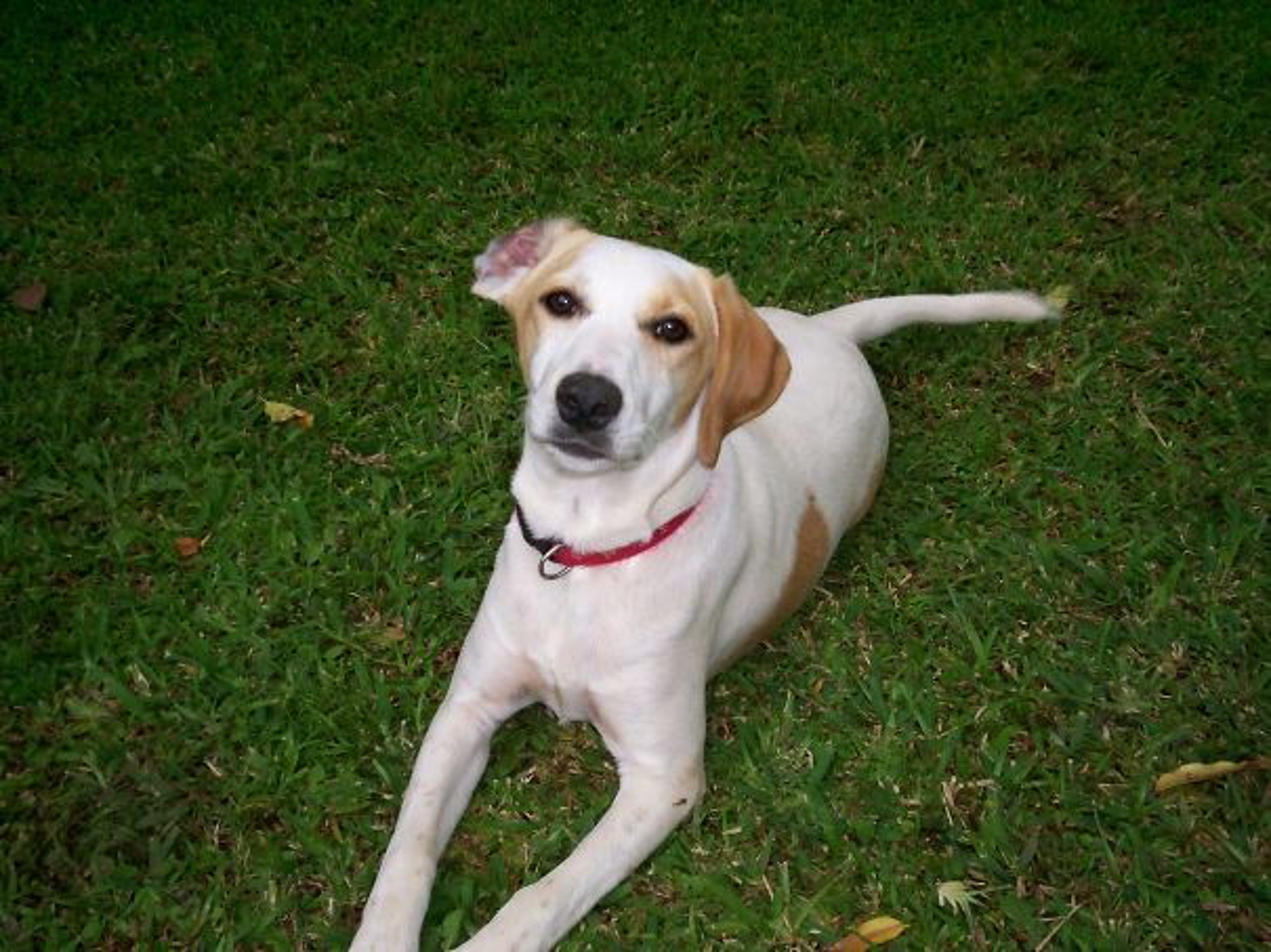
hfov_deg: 51.4
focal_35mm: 36
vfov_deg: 39.6
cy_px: 476
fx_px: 1321
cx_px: 636
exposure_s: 1/64
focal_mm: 5.9
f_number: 4.5
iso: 140
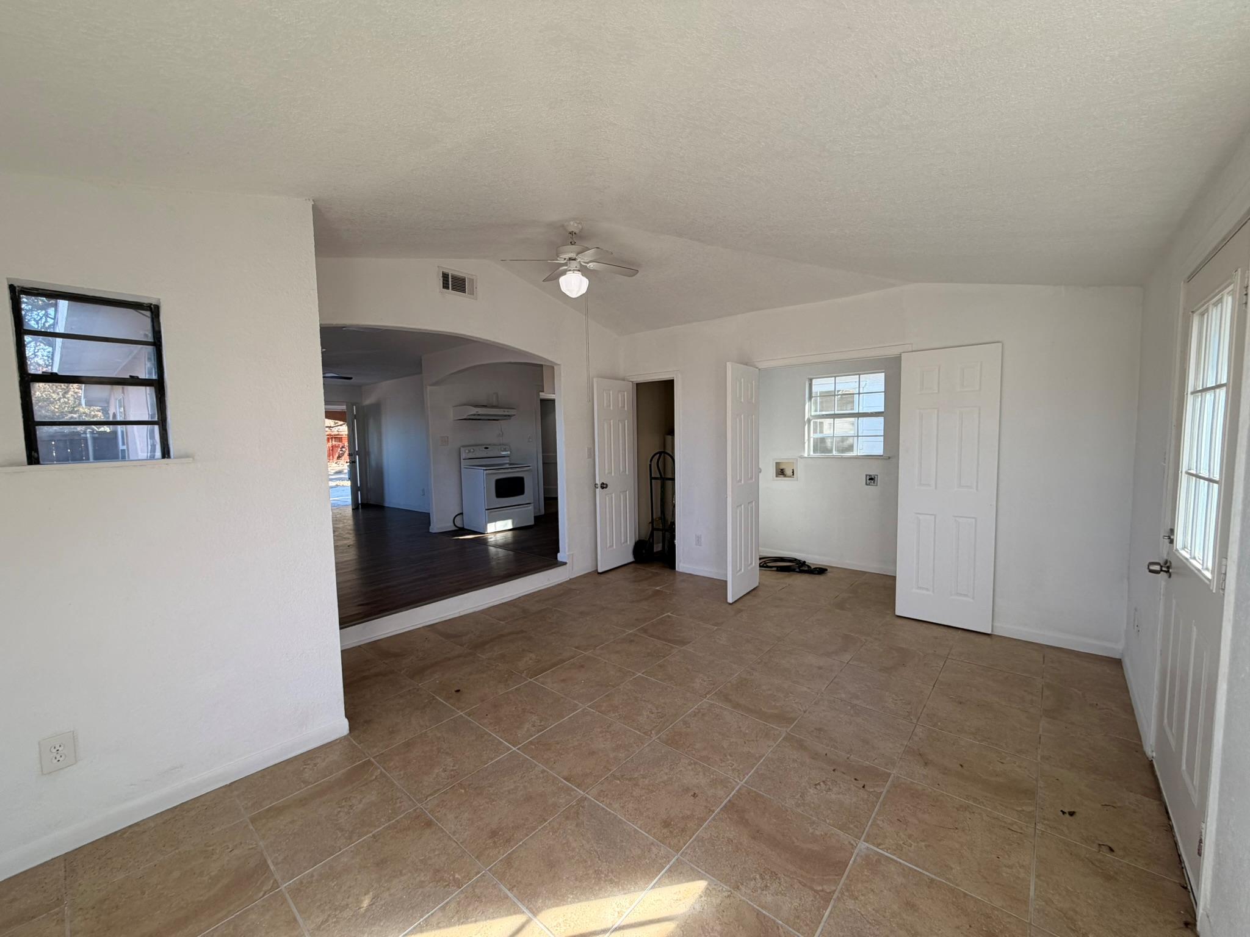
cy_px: 468
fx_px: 506
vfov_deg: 85.7
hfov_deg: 102.1
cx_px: 625
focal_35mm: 14
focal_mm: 2.22
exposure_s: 1/120
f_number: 2.2
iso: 64
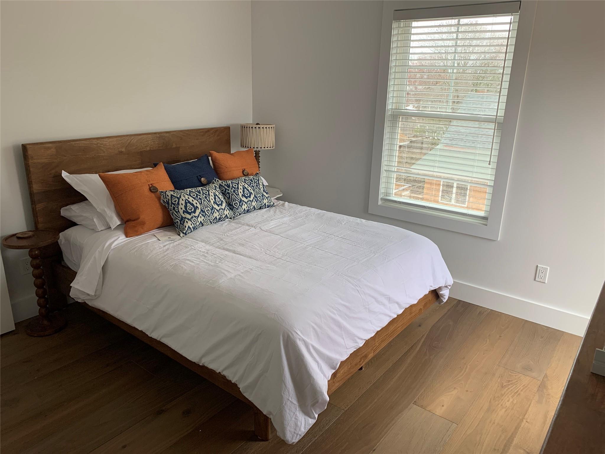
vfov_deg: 53.1
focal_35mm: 26
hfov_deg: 67.3
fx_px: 454
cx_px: 302
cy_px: 227
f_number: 1.8
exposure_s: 1/121
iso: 80
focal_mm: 4.25
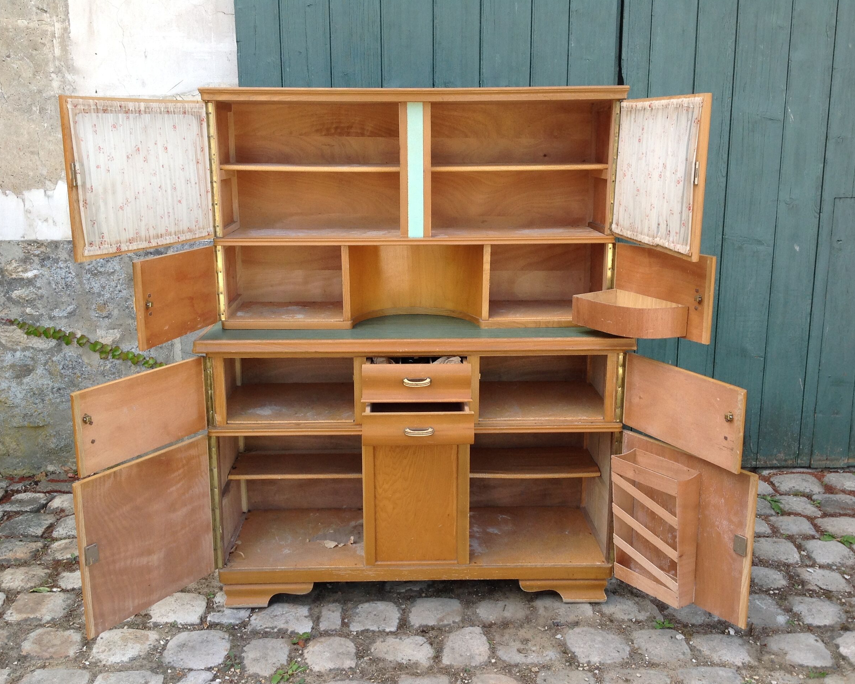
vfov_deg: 40.1
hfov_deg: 49.1
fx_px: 936
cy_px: 345
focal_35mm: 37
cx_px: 428
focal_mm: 4.28
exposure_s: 1/318
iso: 50
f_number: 2.4
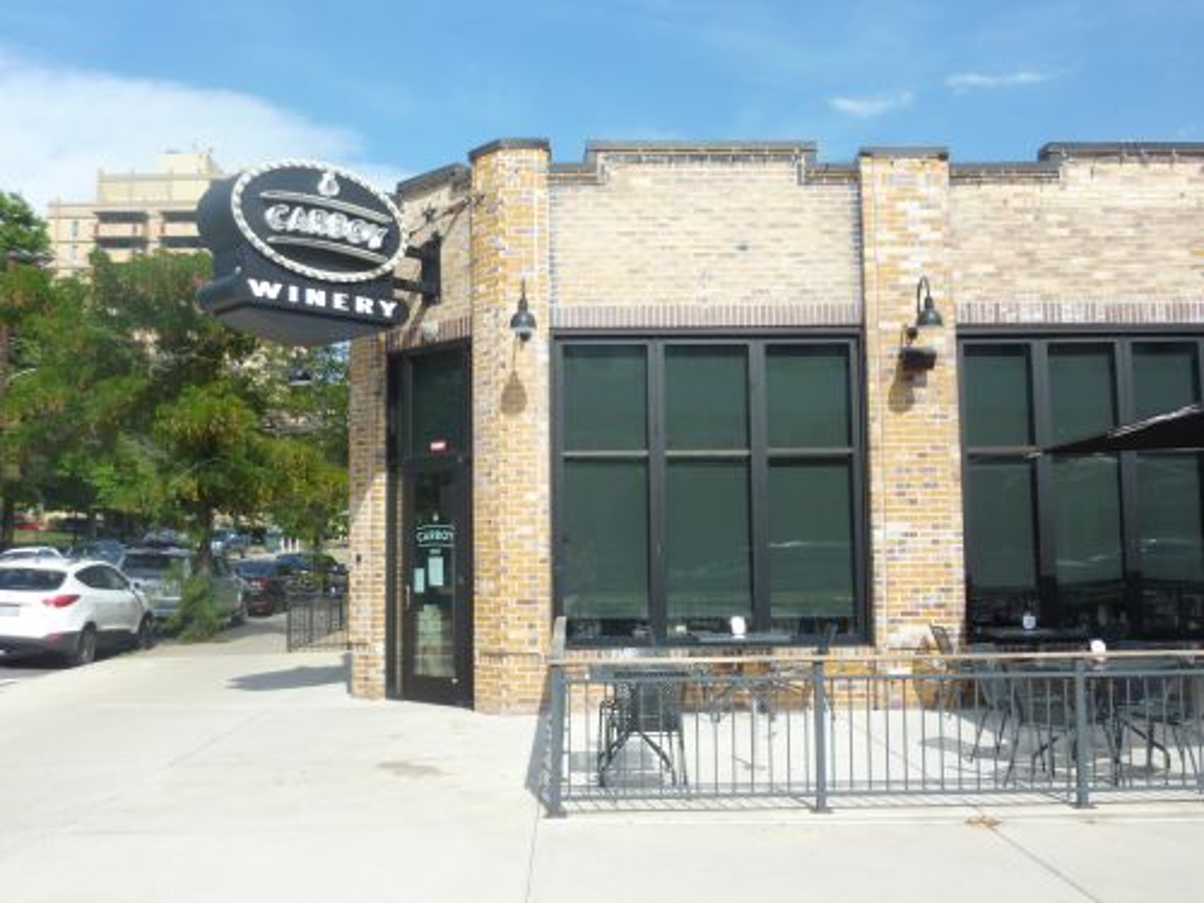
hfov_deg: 52.6
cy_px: 452
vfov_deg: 40.7
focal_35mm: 35
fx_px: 1217
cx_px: 602
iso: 80
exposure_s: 1/640
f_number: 3.5
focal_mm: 5.7
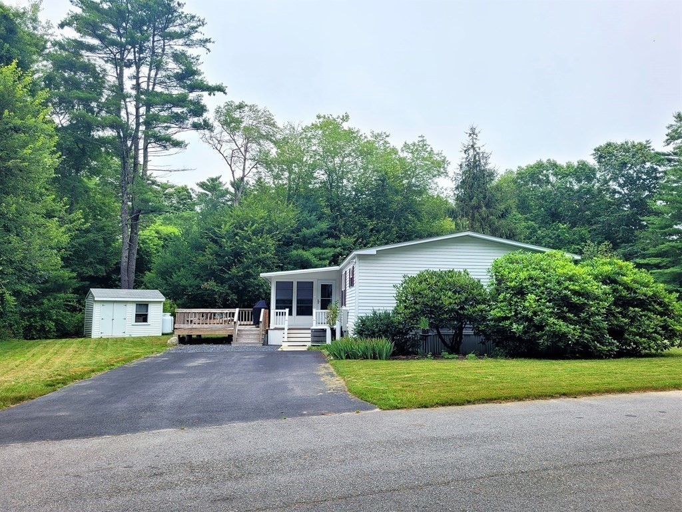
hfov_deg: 67.3
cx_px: 341
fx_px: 512
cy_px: 256
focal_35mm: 26
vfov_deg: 53.1
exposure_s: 1/748
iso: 40
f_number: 1.8
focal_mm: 5.4
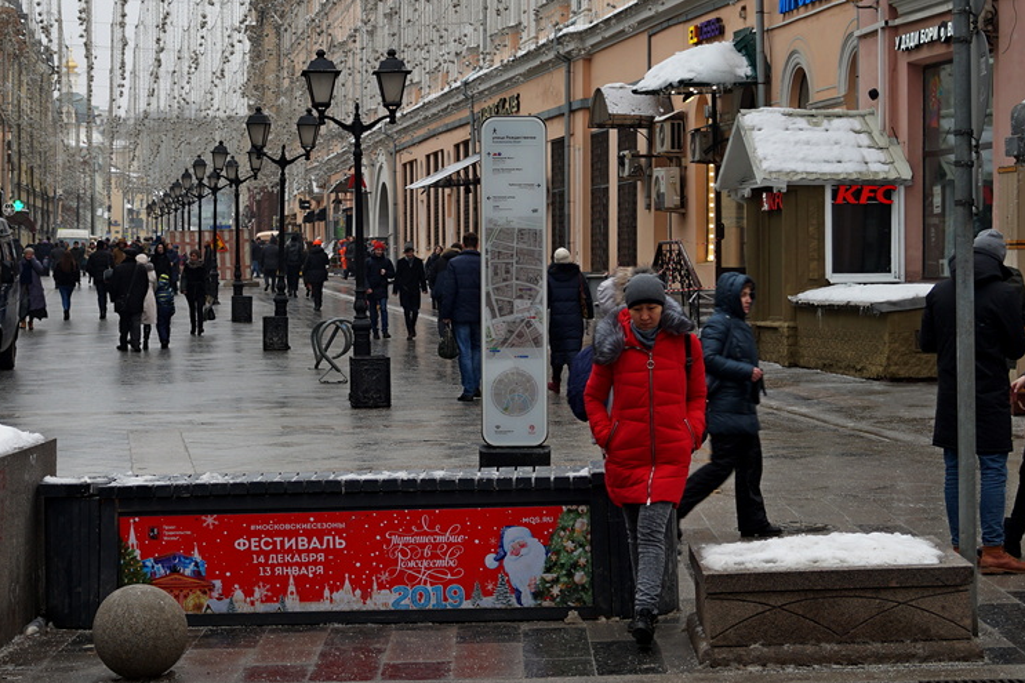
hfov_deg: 23.9
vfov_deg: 16.1
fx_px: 2414
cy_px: 305
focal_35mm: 85
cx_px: 401
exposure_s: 1/80
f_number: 6.3
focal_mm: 35
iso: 100
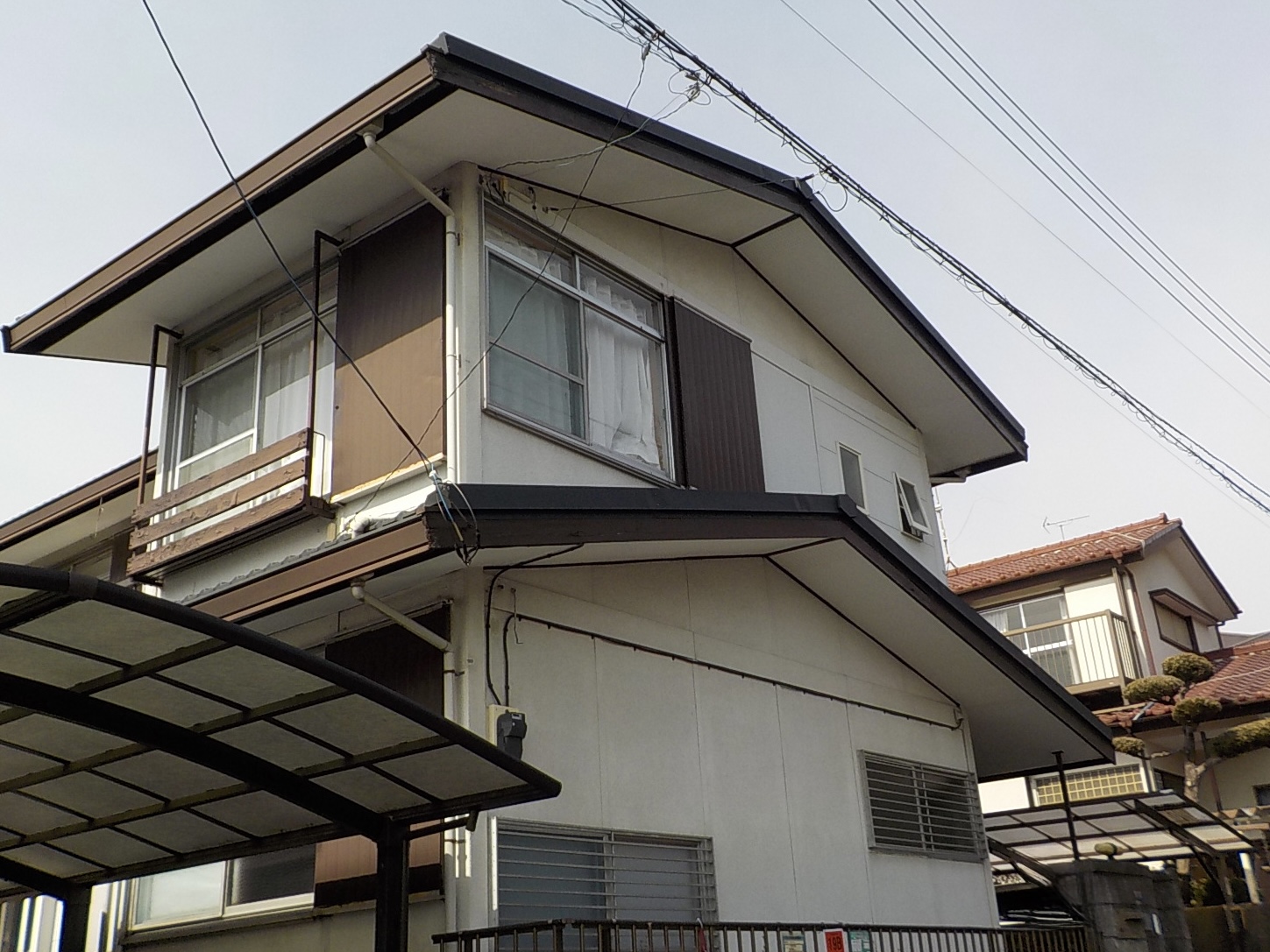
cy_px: 476
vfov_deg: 46.8
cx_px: 635
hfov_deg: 60.0
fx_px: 1101
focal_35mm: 30
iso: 125
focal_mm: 4.1
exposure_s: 1/1250
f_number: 3.3
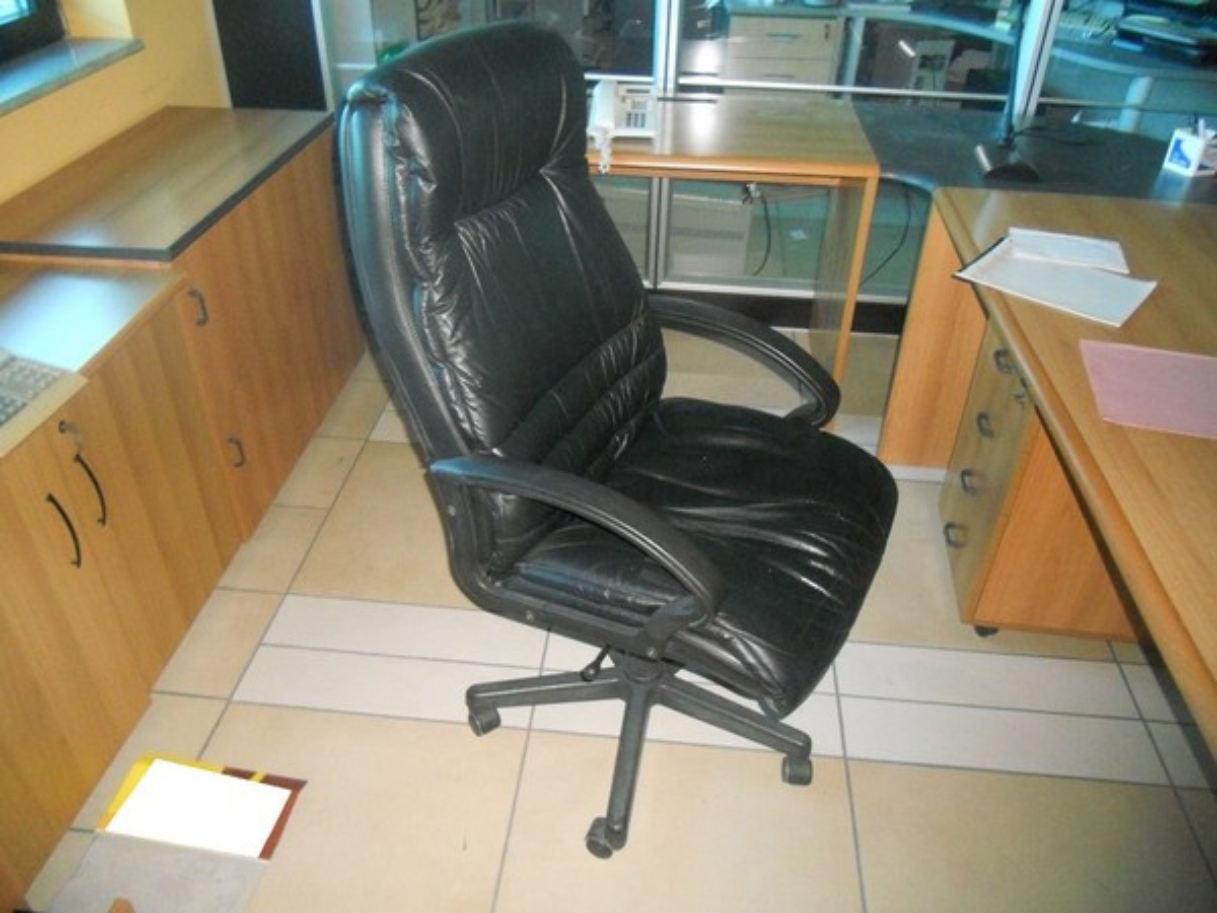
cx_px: 608
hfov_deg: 65.3
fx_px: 949
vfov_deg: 51.4
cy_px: 456
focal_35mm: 27
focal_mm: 4.9
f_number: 3.2
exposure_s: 1/25
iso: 640
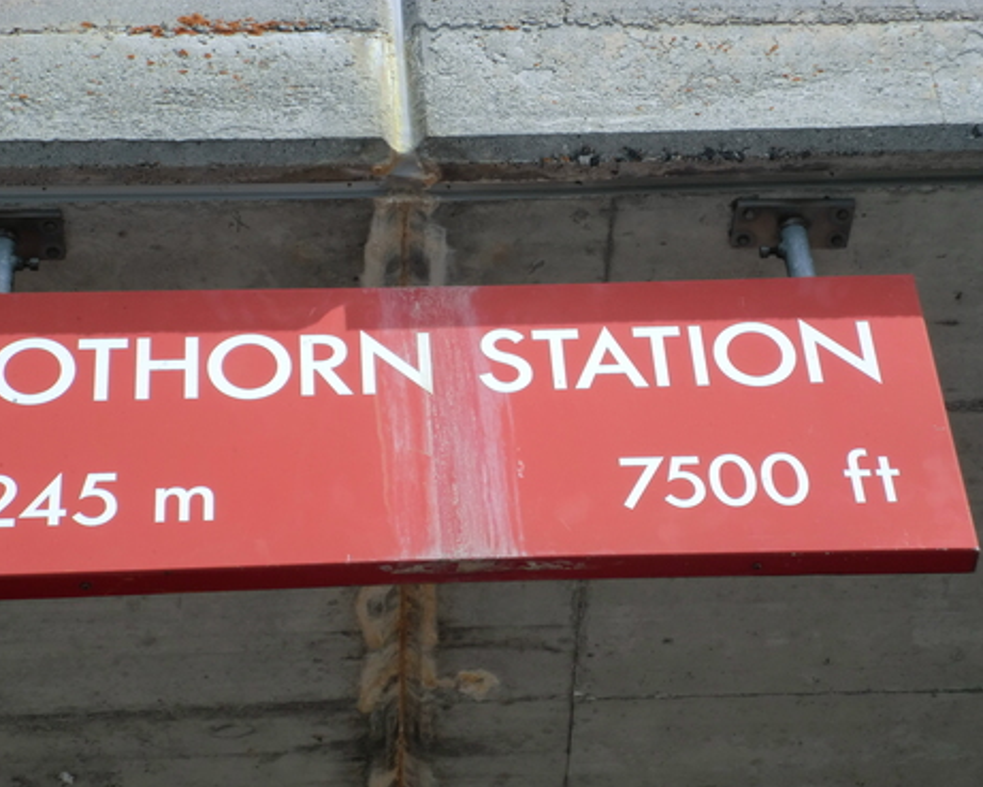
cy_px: 398
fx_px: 2648
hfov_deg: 21.0
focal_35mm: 91
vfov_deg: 16.9
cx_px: 493
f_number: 4.8
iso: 50
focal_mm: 15.51
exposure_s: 1/400
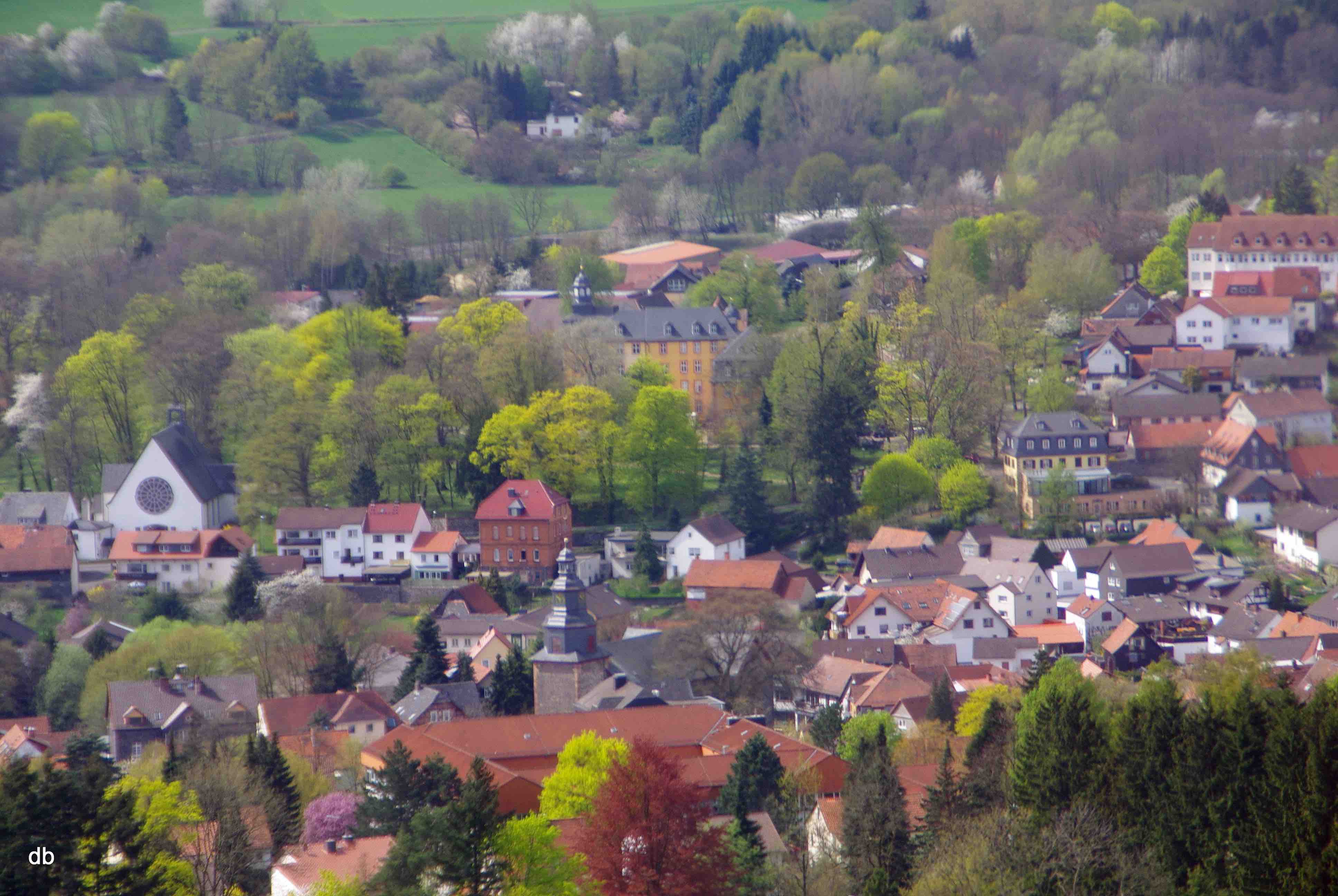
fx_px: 7256
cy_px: 448
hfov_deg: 10.5
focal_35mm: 195
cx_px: 669
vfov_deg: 7.1
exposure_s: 1/200
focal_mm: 130
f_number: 8
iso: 100
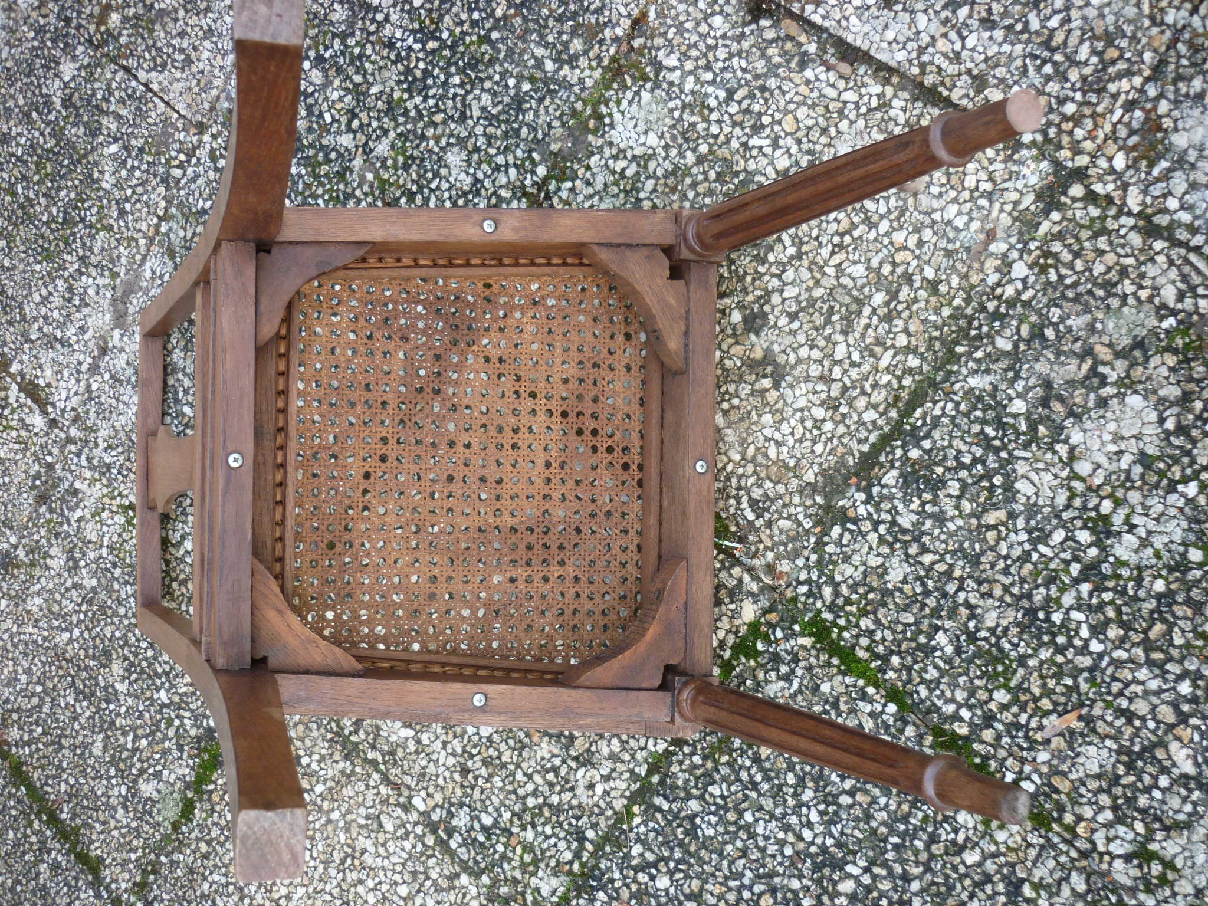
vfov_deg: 42.9
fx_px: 1152
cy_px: 453
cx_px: 604
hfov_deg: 55.4
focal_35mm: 33
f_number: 2.8
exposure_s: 1/40
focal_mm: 5.5
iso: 100
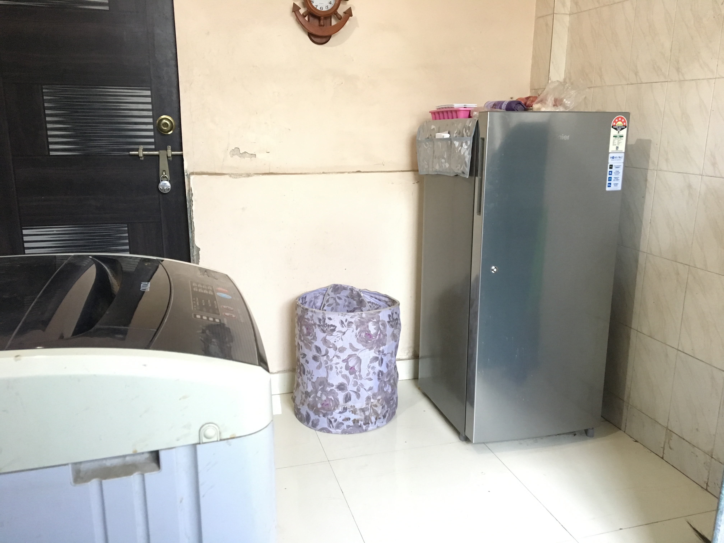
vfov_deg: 48.2
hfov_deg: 61.7
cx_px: 362
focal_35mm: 29
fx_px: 607
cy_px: 272
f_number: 2.2
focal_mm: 4.15
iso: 200
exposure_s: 1/25
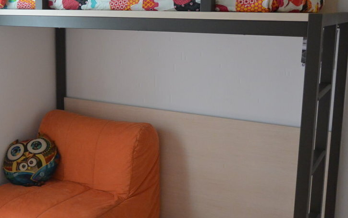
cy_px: 82
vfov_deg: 26.3
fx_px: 465
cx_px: 123
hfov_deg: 40.6
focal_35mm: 49
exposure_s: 1/30
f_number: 4.5
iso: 900
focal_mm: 12.8
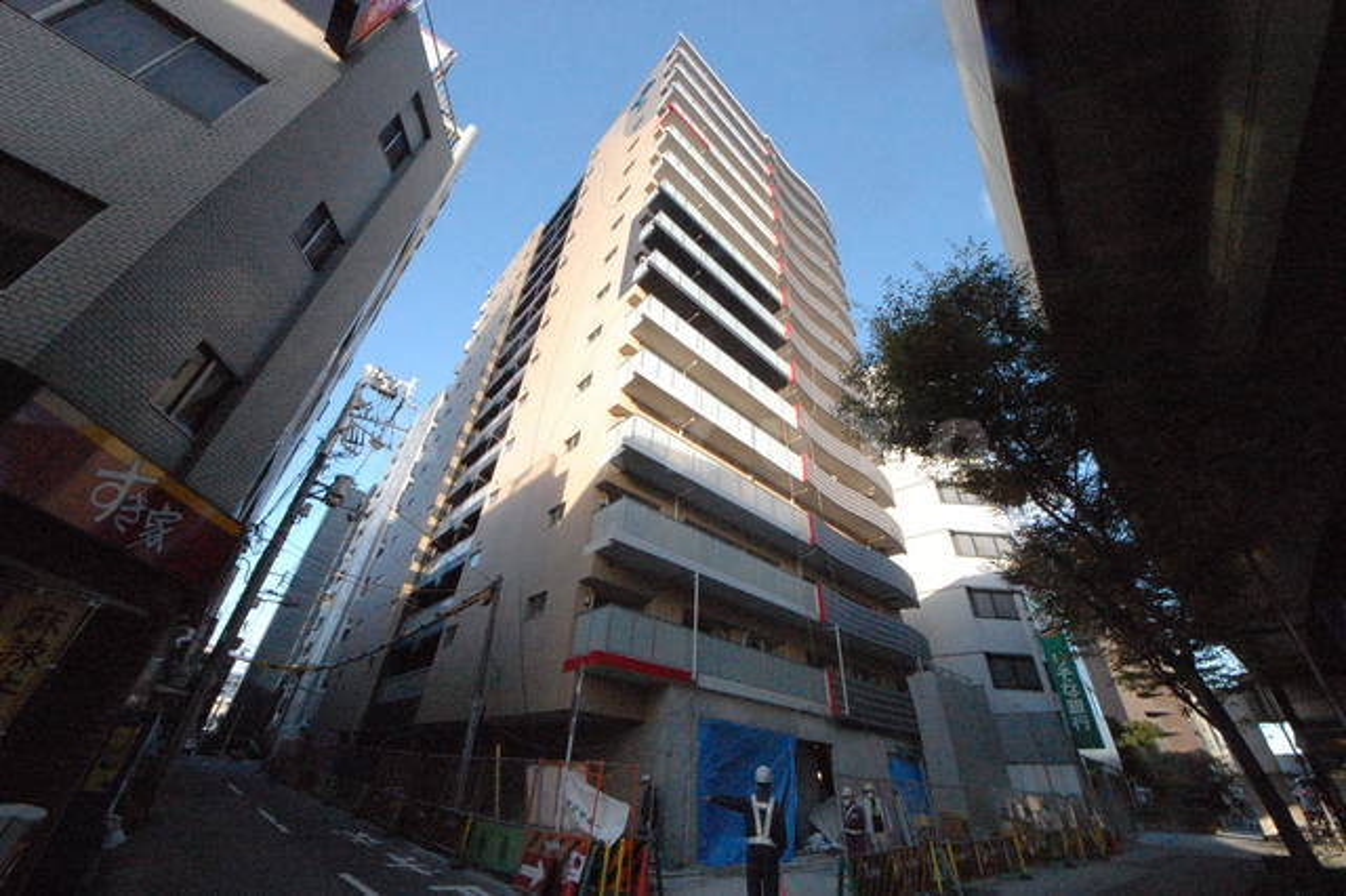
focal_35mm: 12
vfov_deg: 89.9
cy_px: 448
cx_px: 673
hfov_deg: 112.6
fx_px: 448
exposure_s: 1/320
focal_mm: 8
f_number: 14
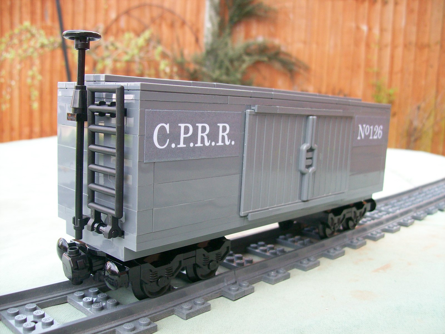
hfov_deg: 51.4
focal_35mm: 36
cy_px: 167
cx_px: 222
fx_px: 463
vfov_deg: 39.7
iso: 80
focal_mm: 6
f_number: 2.7
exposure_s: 1/122
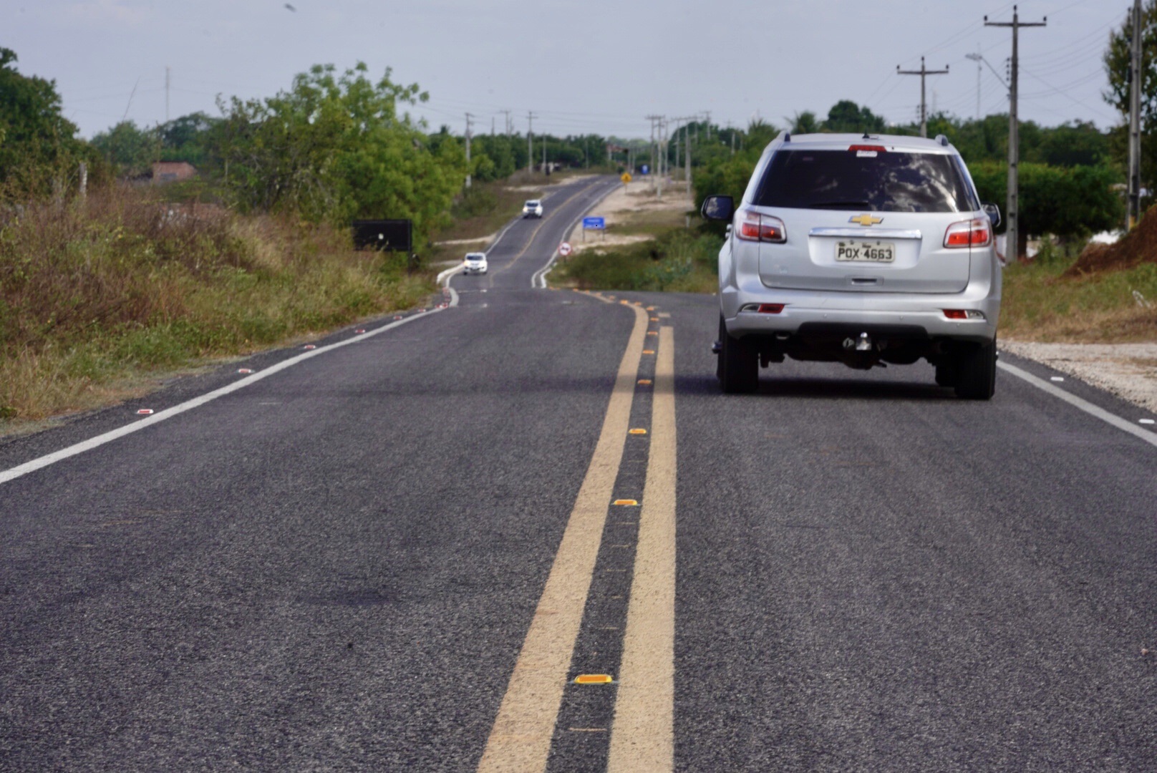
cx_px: 578
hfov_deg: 10.8
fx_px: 6143
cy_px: 386
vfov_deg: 7.2
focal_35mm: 191
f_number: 18
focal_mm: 191
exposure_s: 1/160
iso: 250
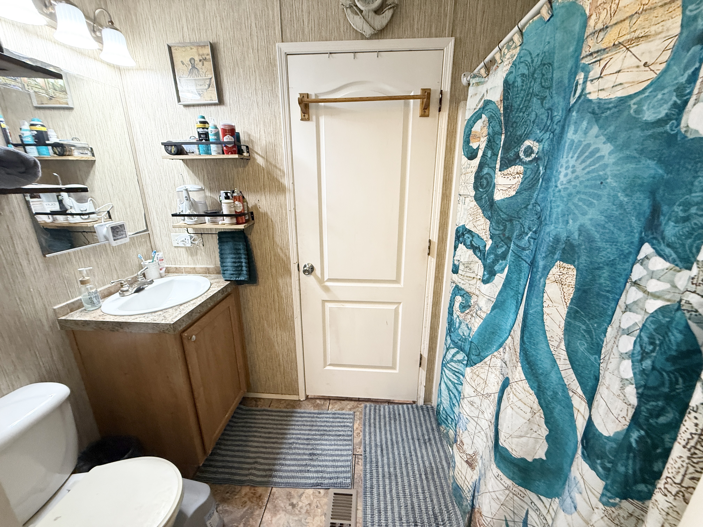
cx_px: 352
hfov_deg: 102.1
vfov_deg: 85.7
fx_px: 284
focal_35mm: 14
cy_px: 264
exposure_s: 1/60
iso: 250
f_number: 2.2
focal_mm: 2.22
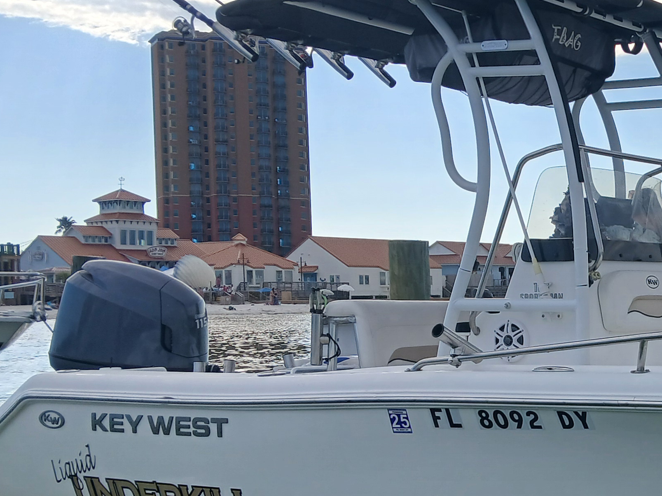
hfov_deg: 27.5
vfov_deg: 22.0
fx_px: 1262
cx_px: 683
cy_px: 389
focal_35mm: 66
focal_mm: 3.98
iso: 20
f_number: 1.8
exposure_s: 1/848
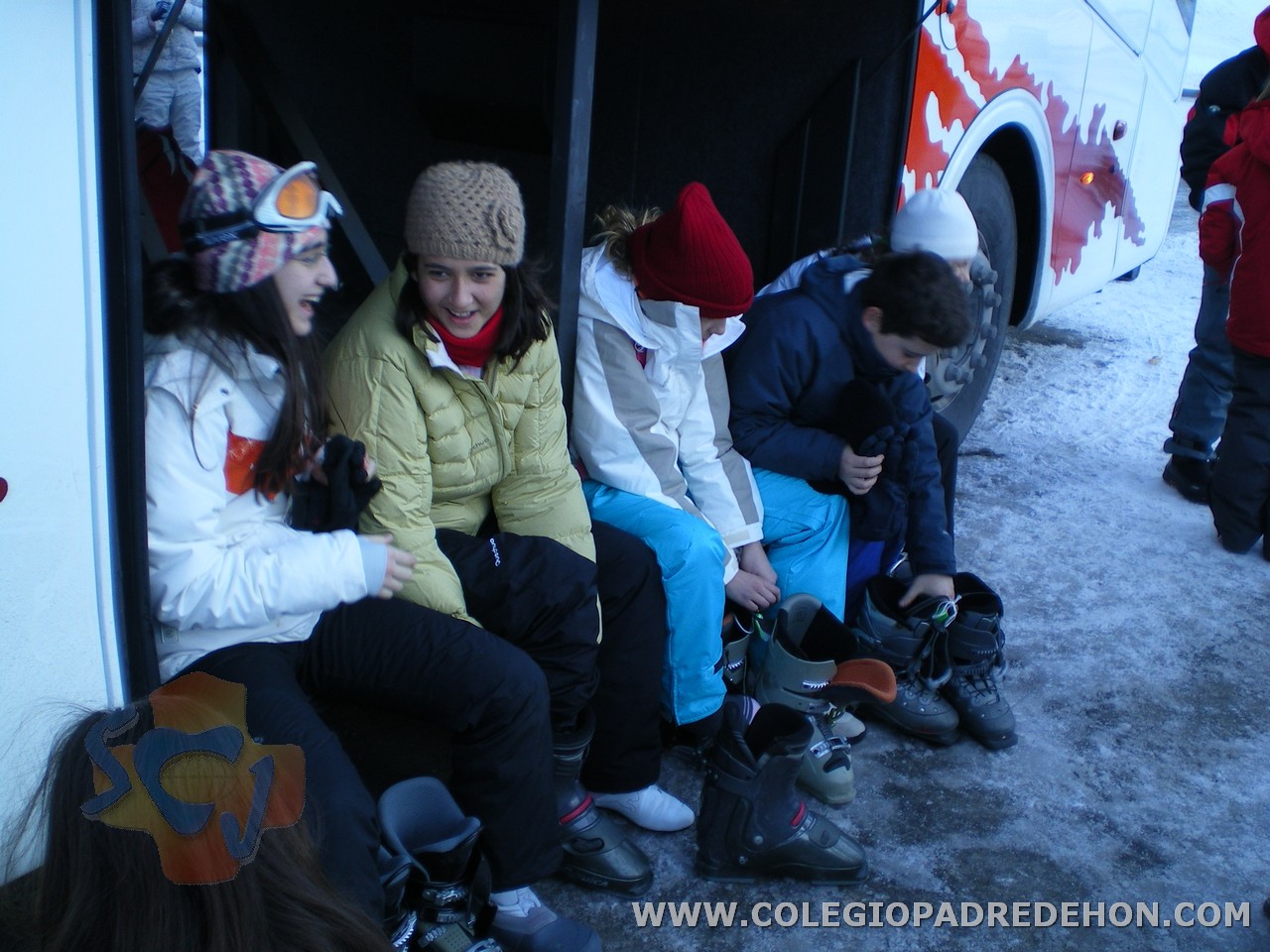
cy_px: 476
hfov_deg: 49.0
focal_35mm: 38
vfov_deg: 37.7
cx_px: 635
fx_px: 1394
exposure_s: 1/50
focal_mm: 6.3
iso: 64
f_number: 3.1
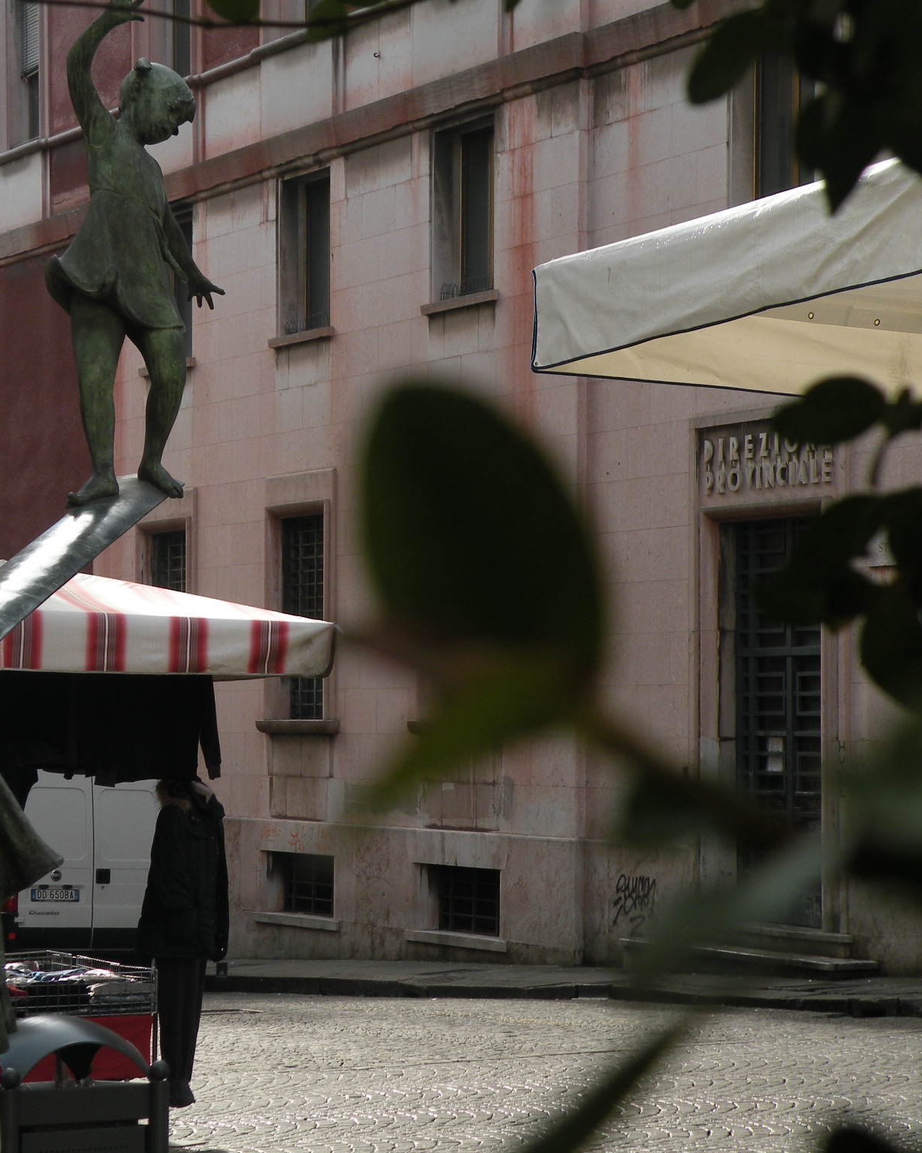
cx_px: 530
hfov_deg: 15.4
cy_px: 575
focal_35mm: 100
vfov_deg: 19.2
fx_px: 3411
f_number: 4
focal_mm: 13.4
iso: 64
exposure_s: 1/250
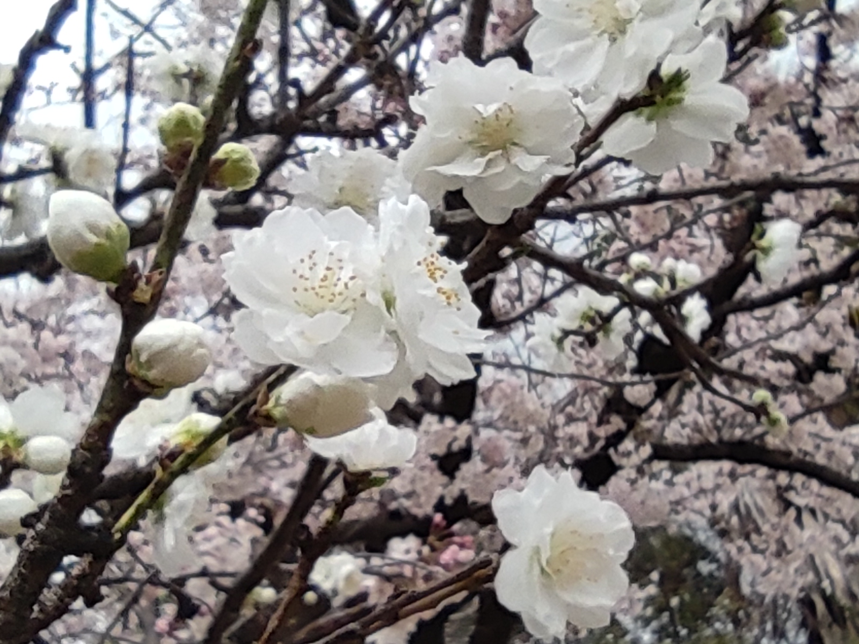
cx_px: 430
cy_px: 322
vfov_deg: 56.8
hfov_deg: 71.6
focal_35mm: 24
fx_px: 596
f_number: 2.4
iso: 102
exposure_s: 1/1121
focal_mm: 1.94
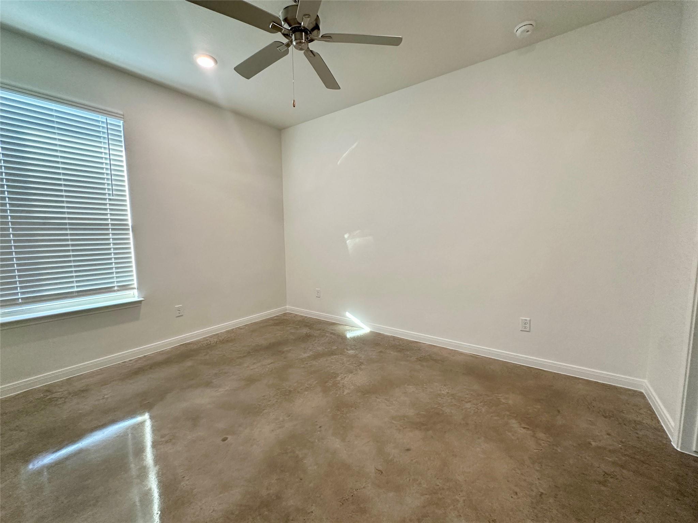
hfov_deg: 102.1
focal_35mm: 14
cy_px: 262
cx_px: 349
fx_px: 282
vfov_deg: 85.7
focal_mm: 2.22
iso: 250
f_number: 2.2
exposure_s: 1/120
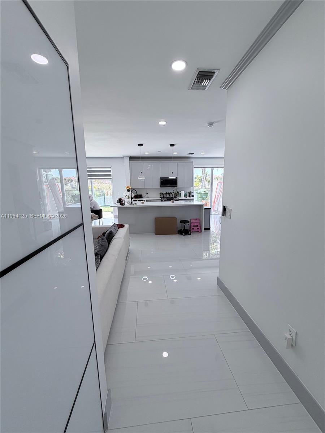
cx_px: 162
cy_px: 216
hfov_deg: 85.7
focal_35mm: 14
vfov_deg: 102.1
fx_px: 175
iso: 64
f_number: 2.2
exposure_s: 1/120
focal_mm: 2.22
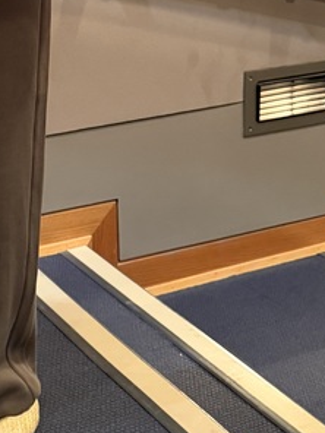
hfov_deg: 17.1
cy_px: -67
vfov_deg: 22.0
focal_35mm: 83
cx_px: -53
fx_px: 1039
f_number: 1.78
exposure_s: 1/40
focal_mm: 6.76
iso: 1000
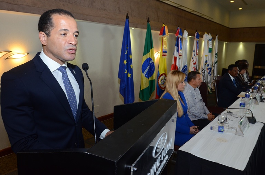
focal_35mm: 26
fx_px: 187
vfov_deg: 50.2
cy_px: 88
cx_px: 132
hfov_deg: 70.5
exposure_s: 1/50
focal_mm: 17
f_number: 6.3
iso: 1250
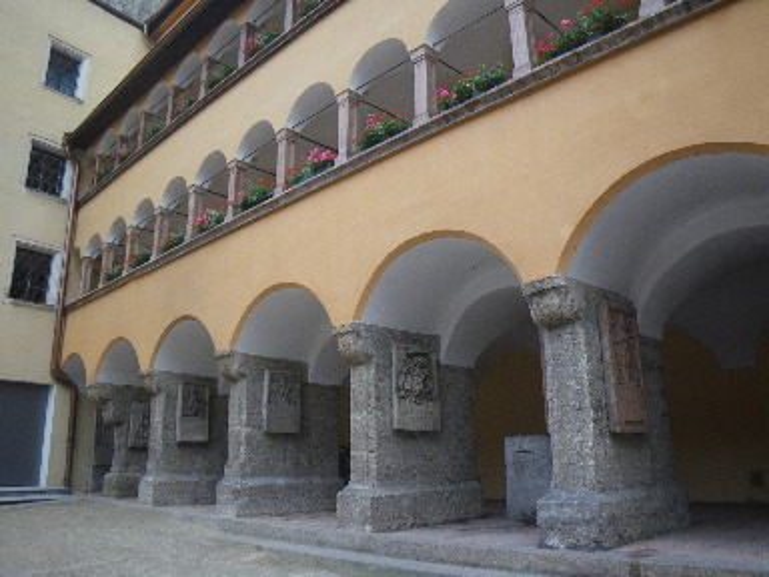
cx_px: 384
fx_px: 622
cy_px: 288
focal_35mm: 28
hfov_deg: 63.4
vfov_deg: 49.7
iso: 100
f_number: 3.5
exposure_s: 1/50
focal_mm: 5
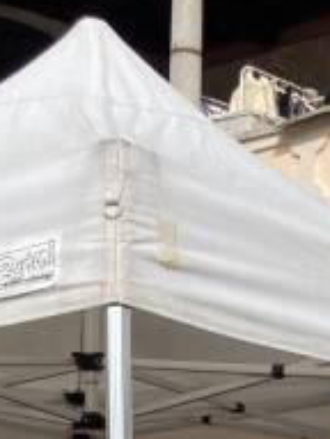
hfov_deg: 13.1
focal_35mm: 112
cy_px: 718
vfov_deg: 15.7
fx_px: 1424
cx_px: 282
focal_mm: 3.99
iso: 20
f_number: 1.8
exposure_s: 1/1453
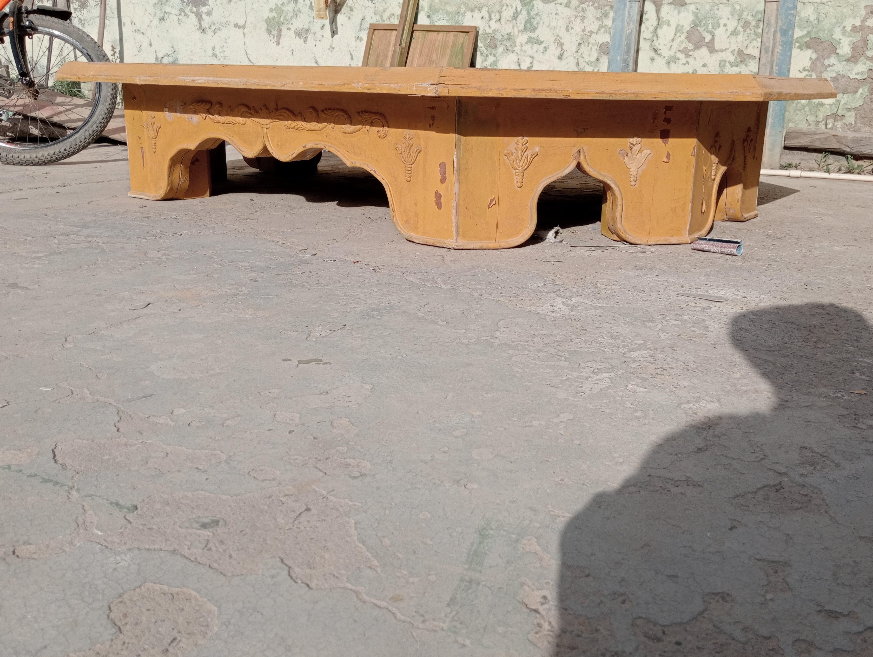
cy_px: 350
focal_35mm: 34
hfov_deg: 53.8
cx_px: 479
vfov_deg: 41.9
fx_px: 859
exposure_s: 1/884
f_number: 1.8
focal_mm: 4.04
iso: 112
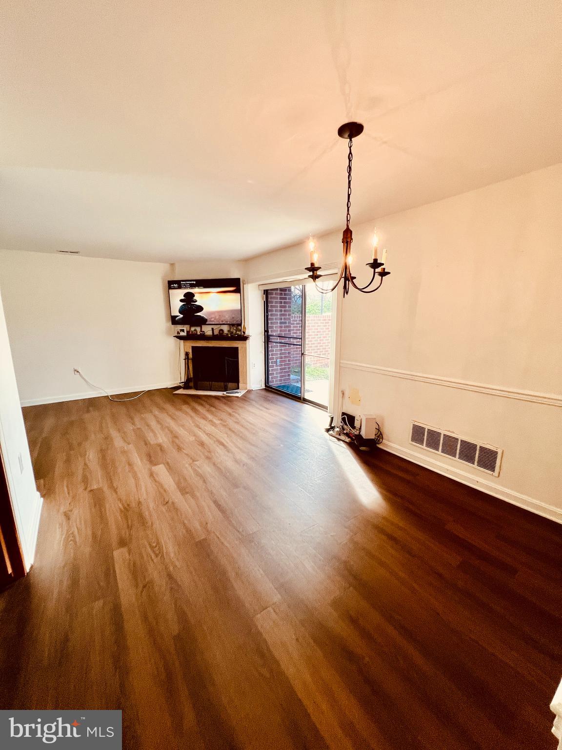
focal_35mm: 13
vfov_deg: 106.2
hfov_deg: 89.9
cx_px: 281
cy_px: 375
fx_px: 281
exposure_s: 1/120
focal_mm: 1.57
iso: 160
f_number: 1.8
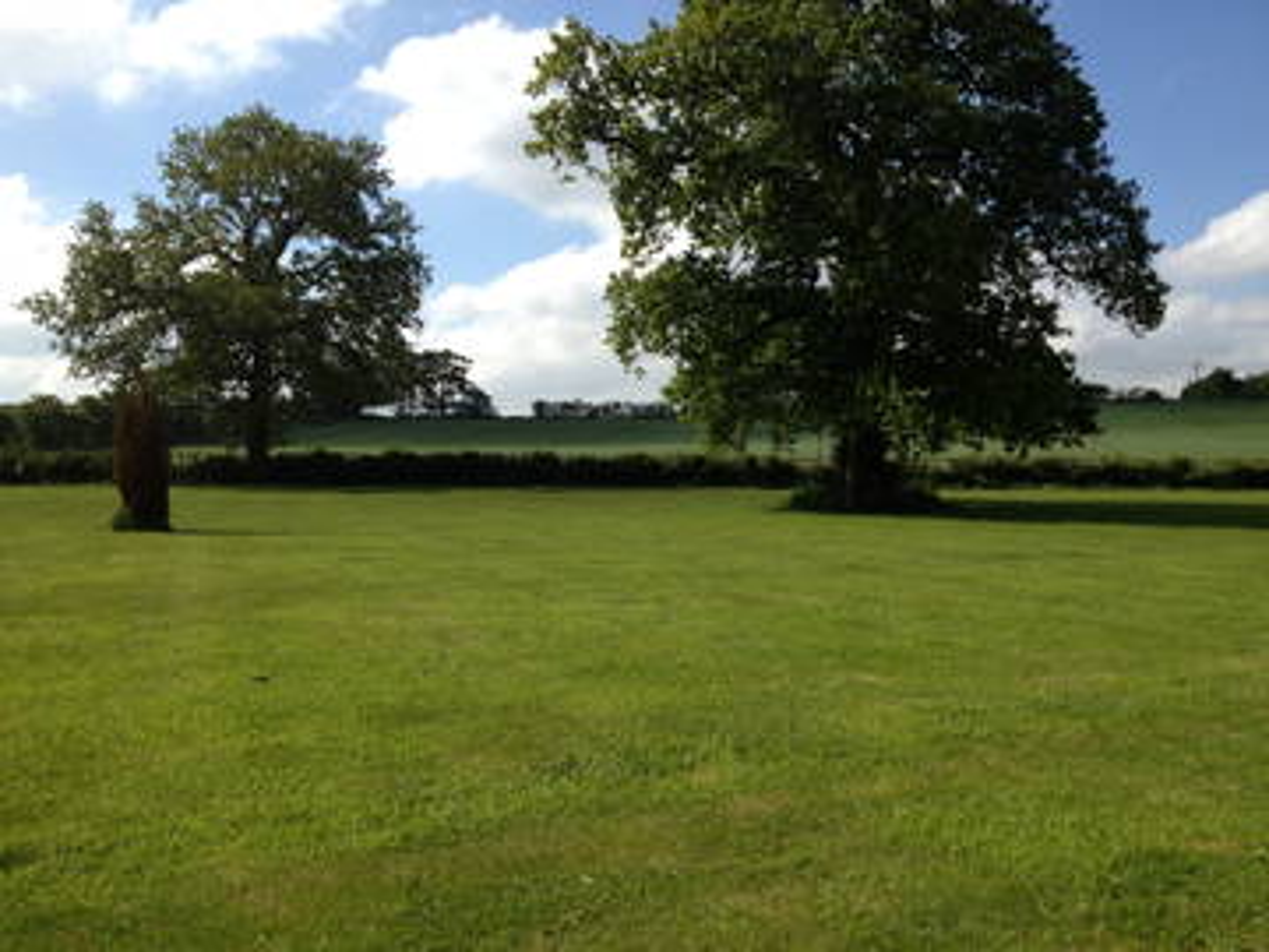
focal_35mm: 35
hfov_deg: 52.6
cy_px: 476
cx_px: 634
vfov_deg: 40.7
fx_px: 1283
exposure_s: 1/1623
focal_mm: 4.28
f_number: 2.4
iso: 50
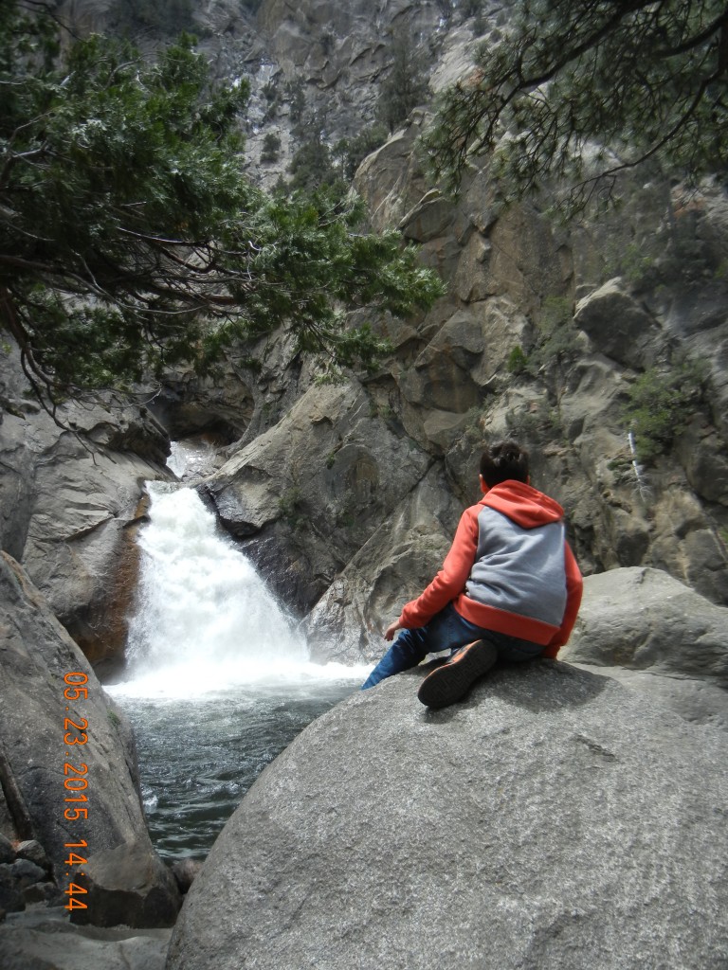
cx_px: 364
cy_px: 485
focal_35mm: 30
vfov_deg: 60.0
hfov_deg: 46.8
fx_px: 841
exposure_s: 1/818
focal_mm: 5.4
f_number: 3.5
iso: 160
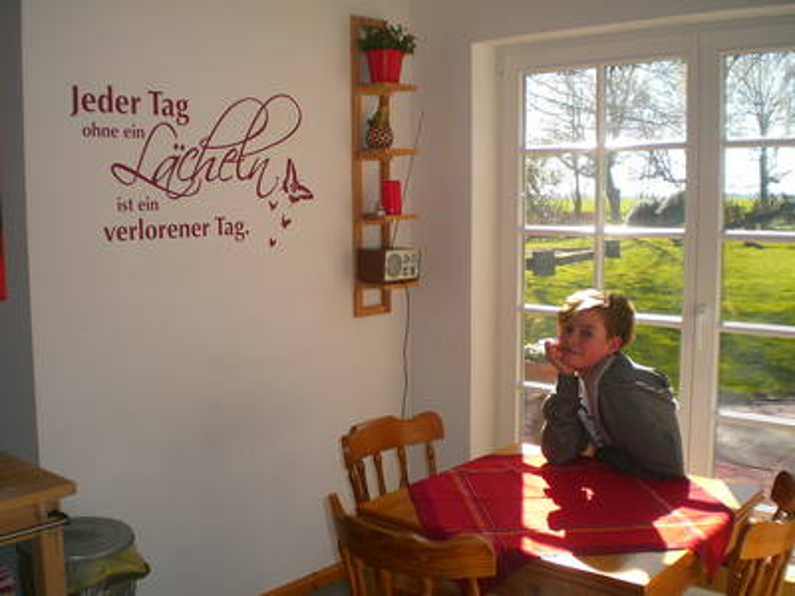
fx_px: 873
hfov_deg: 49.0
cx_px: 398
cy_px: 298
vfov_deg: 37.7
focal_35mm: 38
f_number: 3.1
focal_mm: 6.3
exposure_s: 1/200
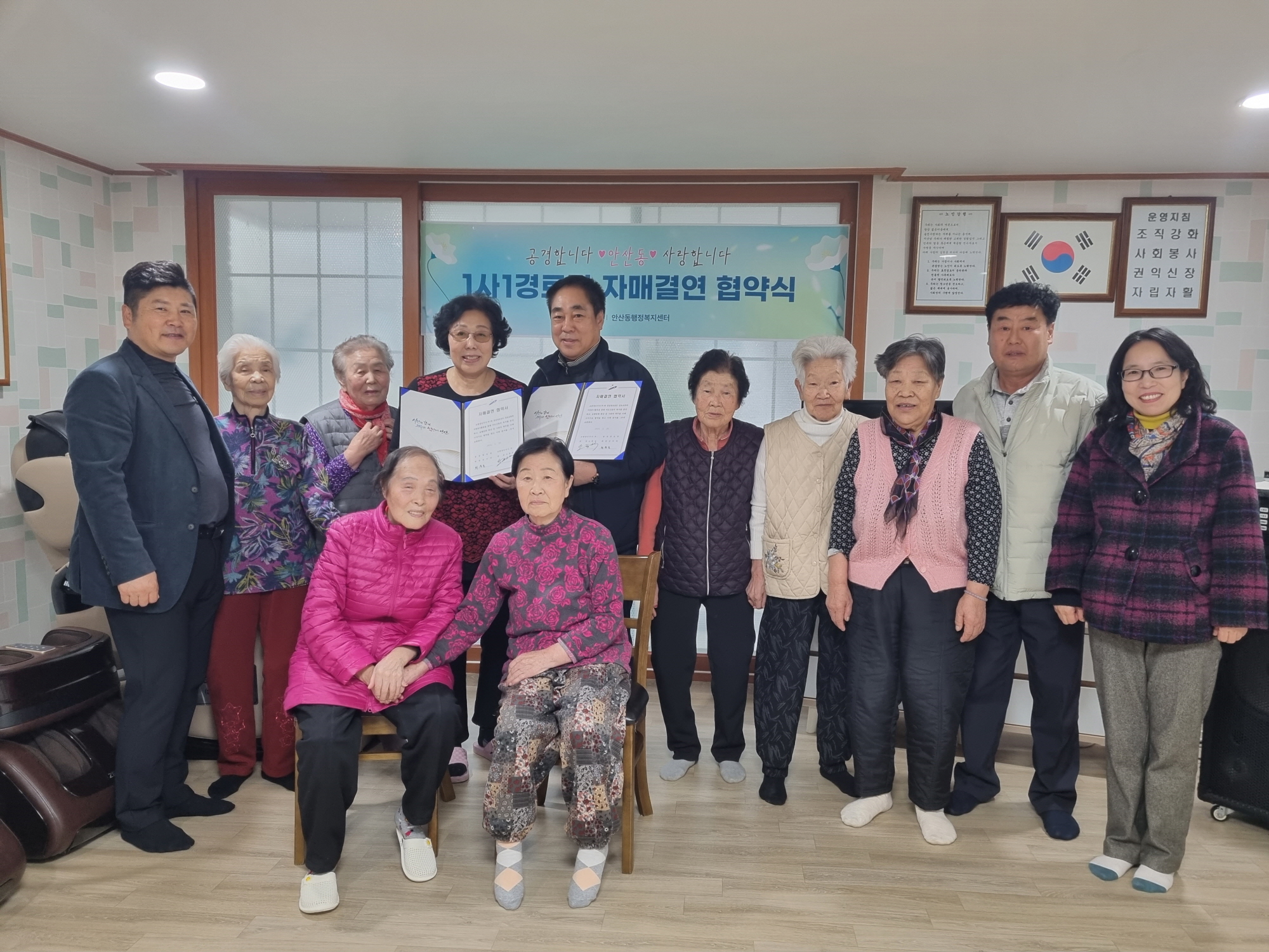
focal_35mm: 26
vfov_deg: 53.1
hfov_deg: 67.3
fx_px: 953
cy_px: 476
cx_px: 634
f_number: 1.8
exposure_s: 1/40
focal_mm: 5.4
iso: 200
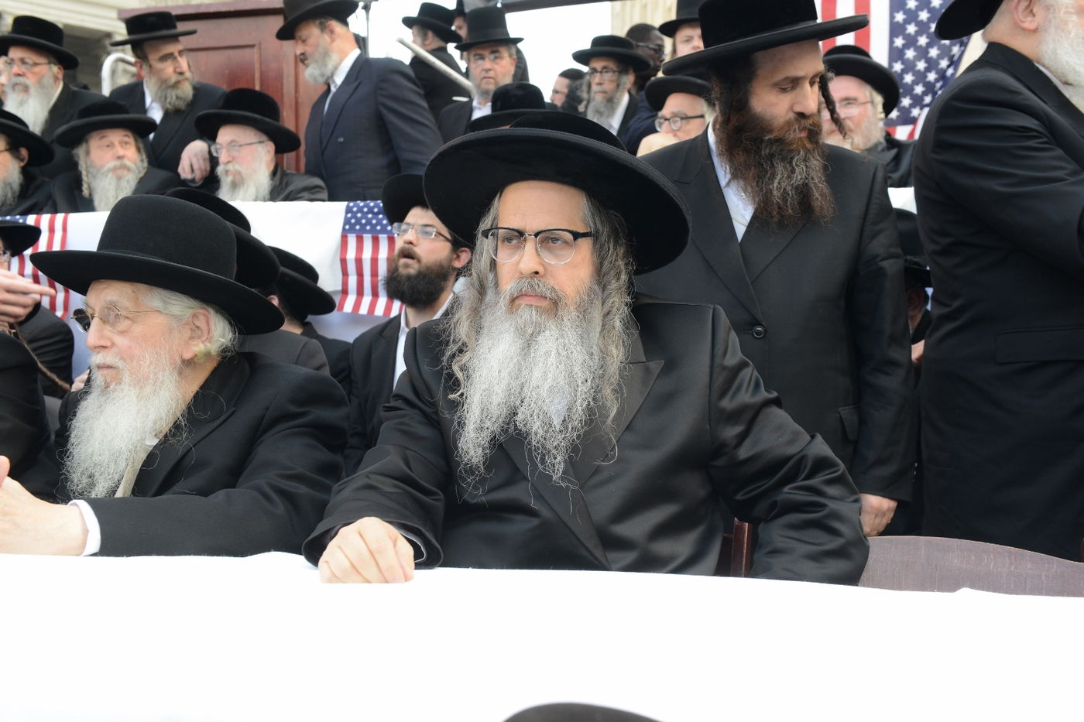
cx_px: 542
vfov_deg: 31.9
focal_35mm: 42
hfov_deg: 46.4
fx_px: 1264
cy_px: 361
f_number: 6.3
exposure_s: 1/160
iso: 800
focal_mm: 42
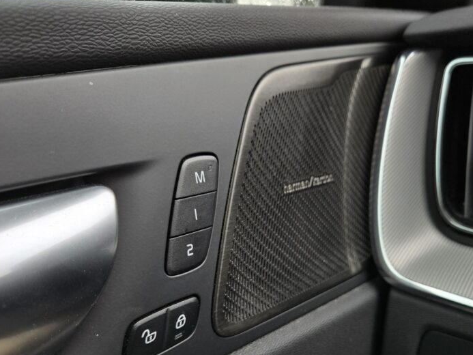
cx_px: 278
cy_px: 237
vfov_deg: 41.3
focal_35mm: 34
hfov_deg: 53.7
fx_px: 465
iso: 80
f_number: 1.8
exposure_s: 1/180
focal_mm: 5.4
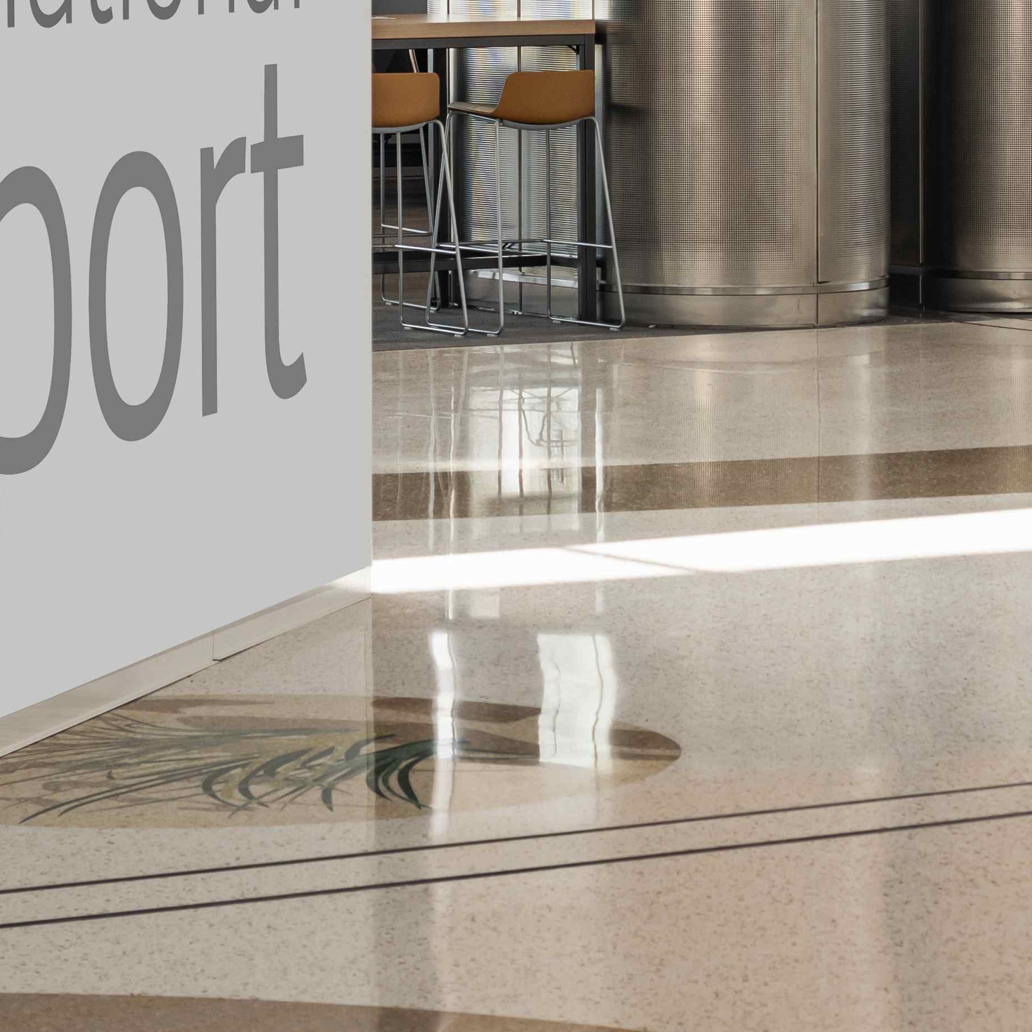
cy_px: 161
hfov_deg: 10.2
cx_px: 802
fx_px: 5768
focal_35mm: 171
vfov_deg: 10.2
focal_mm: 45
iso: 160
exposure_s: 1/25
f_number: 6.7
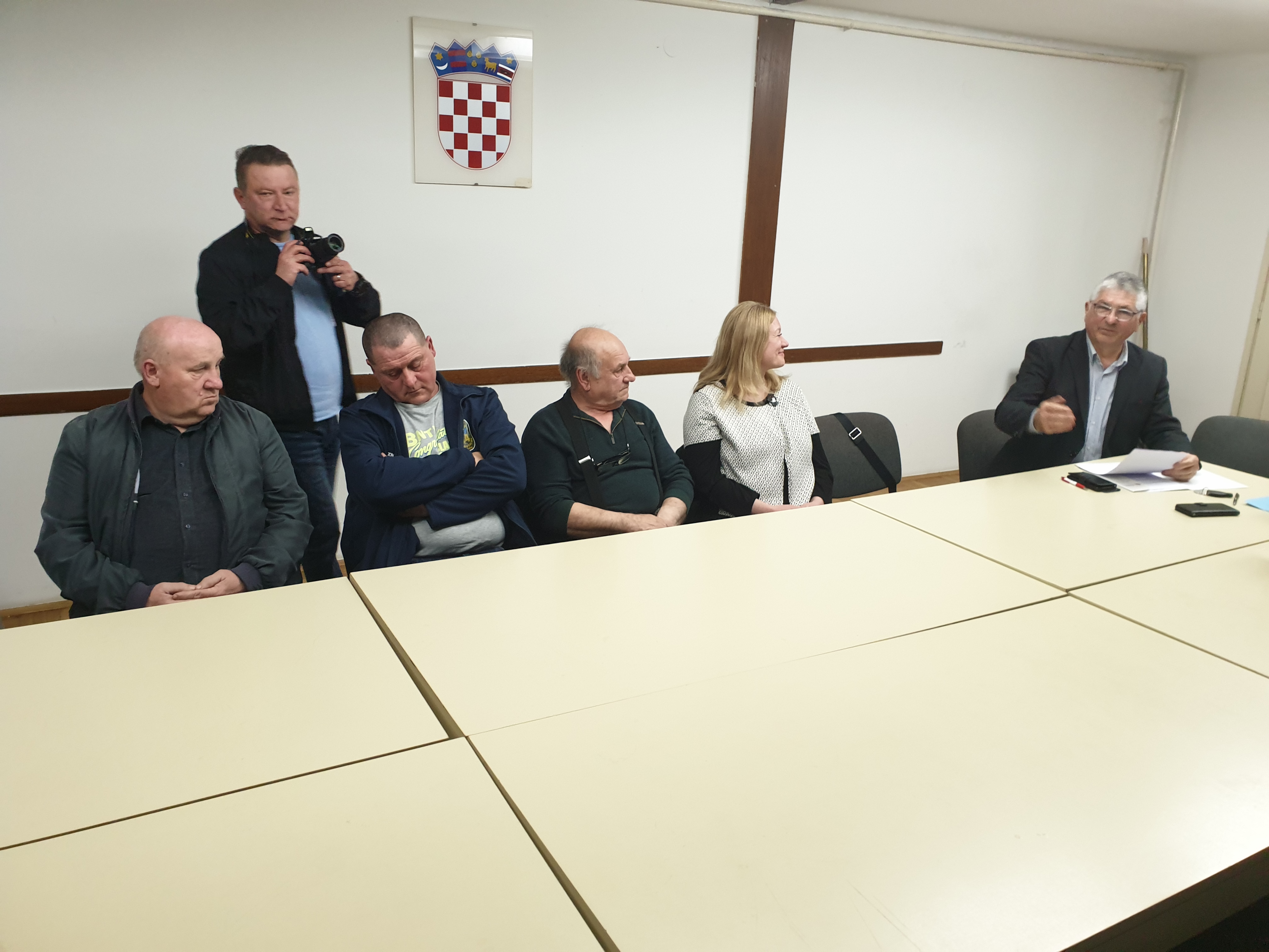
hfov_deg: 67.3
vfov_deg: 53.1
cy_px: 476
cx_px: 634
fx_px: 953
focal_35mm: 26
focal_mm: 4.3
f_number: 2.4
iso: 320
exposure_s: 1/33
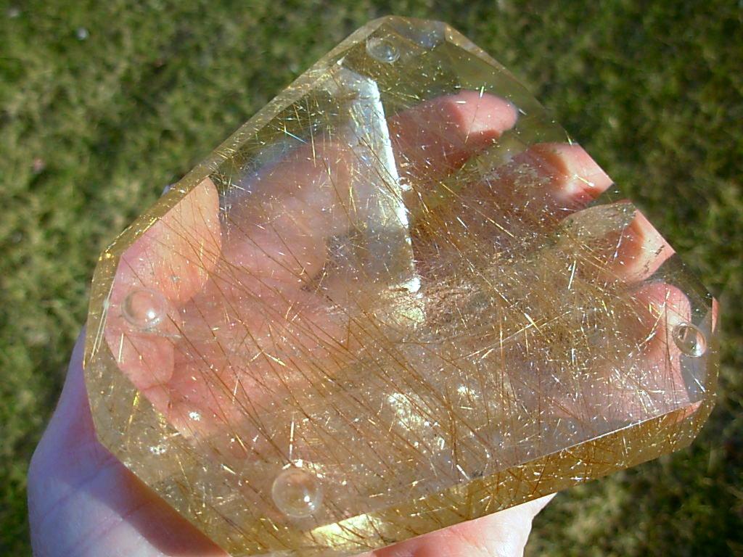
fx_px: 816
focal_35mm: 38
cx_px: 372
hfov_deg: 49.0
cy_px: 278
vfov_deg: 37.7
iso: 50
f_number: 2.9
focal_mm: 6.3
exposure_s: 1/304
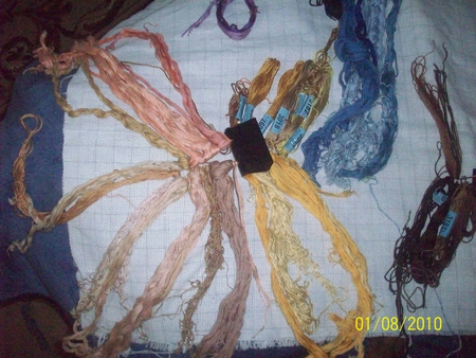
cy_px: 179
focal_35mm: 37
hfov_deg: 50.1
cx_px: 238
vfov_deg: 38.7
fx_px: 509
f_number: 2.8
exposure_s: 1/64
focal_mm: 6.2
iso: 800
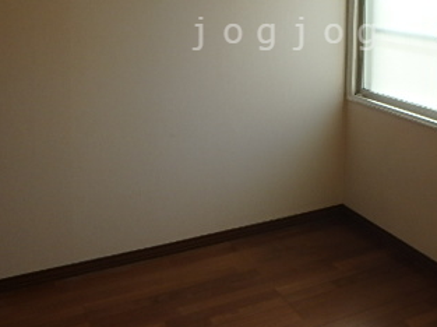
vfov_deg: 31.9
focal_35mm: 43
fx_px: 542
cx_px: 288
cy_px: 34
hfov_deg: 43.3
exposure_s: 1/200
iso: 125
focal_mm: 3.7
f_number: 3.5
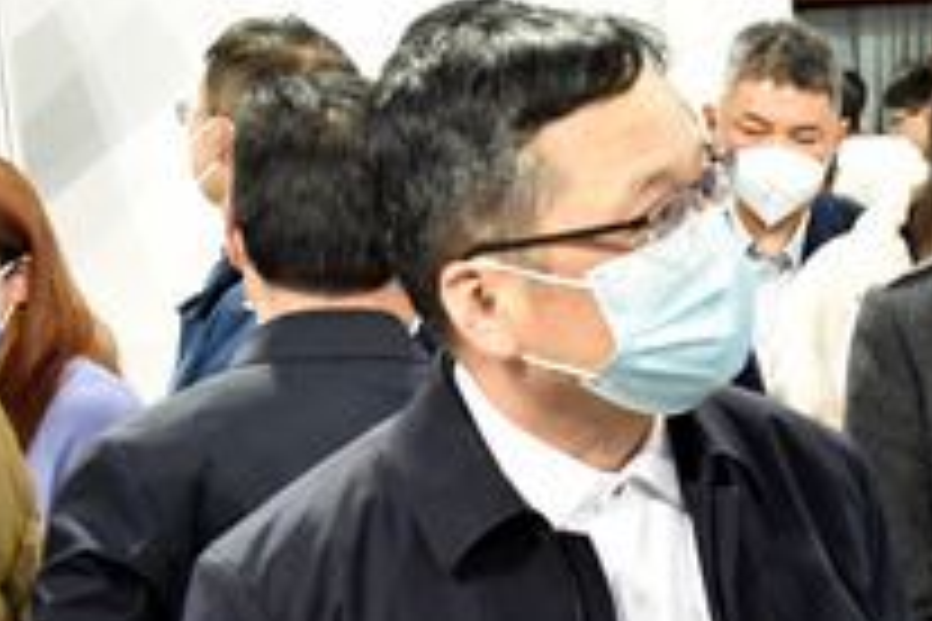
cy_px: 421
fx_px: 2718
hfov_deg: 18.6
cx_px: 1063
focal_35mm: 105
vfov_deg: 13.0
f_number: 7.1
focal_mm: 34
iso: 2500
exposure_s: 1/40
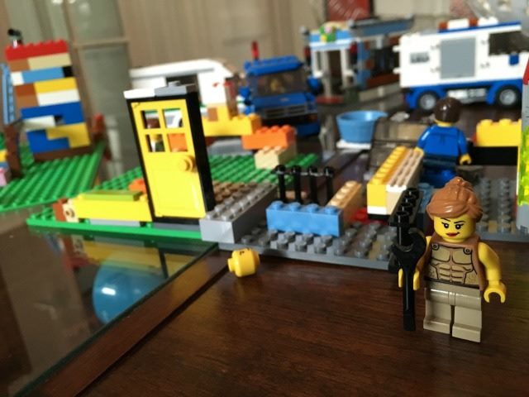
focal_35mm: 29
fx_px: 443
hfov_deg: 61.7
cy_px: 198
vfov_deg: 48.2
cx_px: 264
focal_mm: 4.15
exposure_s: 1/15
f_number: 2.2
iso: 250
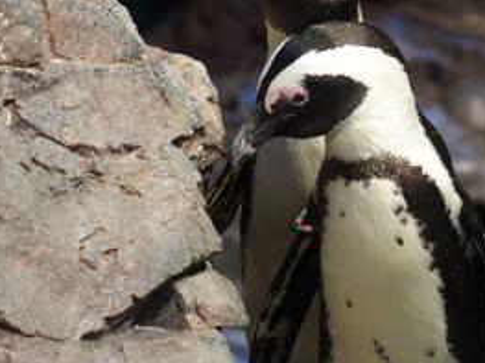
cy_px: 206
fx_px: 7198
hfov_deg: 3.9
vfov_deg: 2.9
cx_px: 347
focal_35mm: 514
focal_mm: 64.3
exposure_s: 1/125
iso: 500
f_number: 2.8
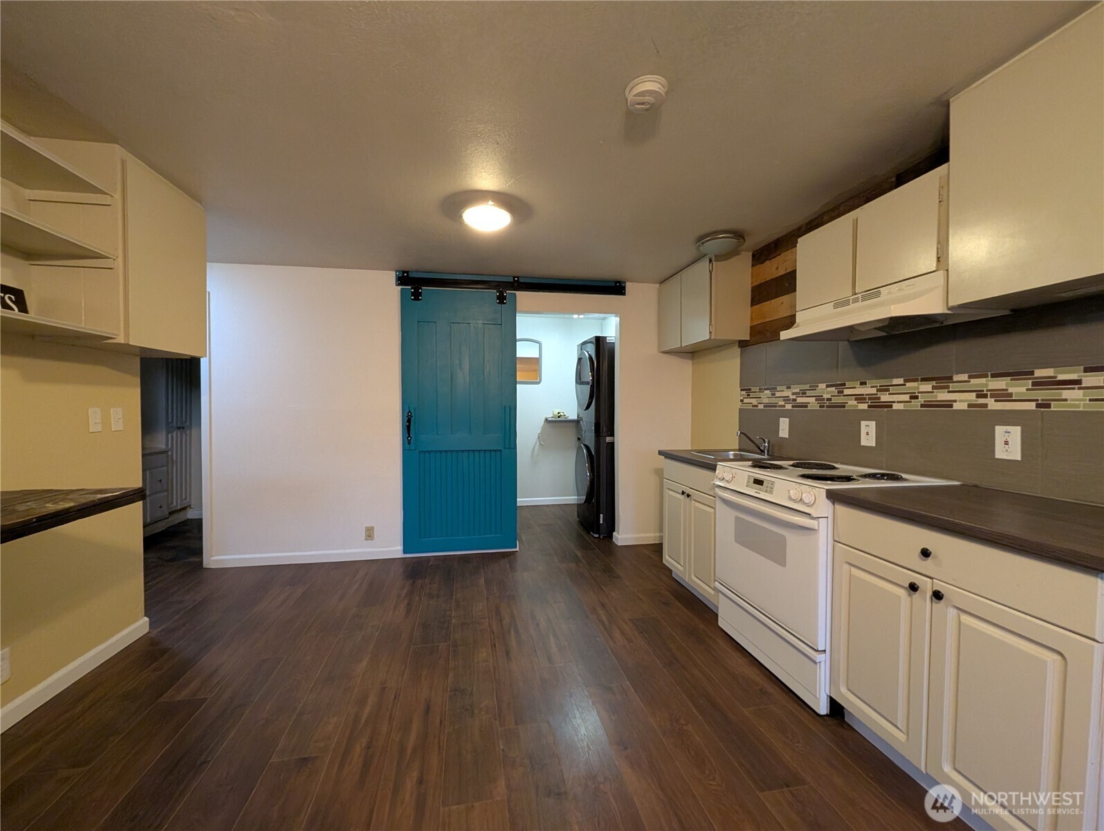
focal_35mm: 13
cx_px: 552
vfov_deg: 90.0
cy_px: 416
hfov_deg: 106.1
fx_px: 415
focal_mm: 1.95
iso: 449
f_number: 2.2
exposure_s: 1/30
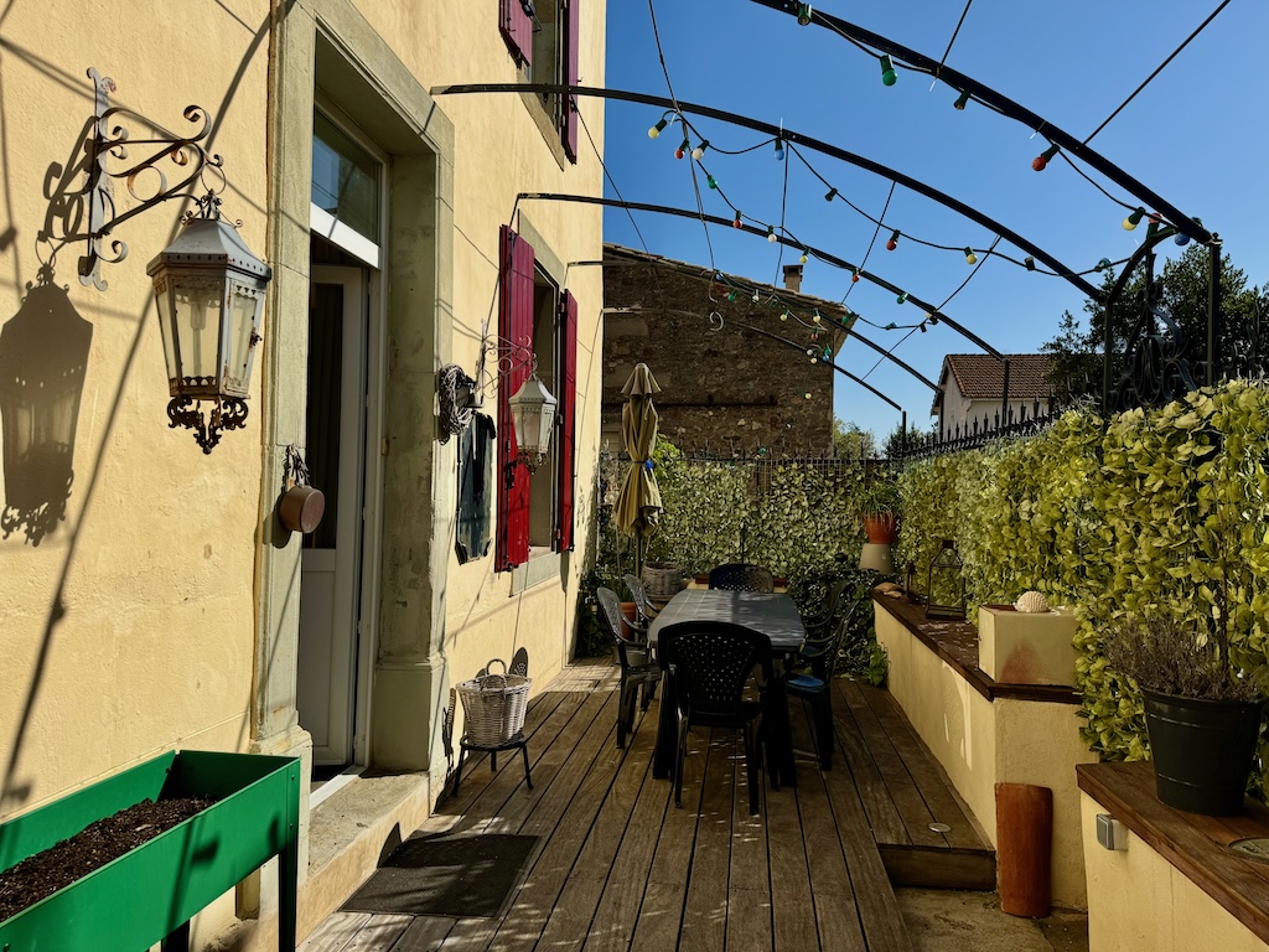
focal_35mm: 24
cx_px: 634
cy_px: 476
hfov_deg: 71.6
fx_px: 880
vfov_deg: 56.8
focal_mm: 6.76
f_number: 1.78
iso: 80
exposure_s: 1/7937
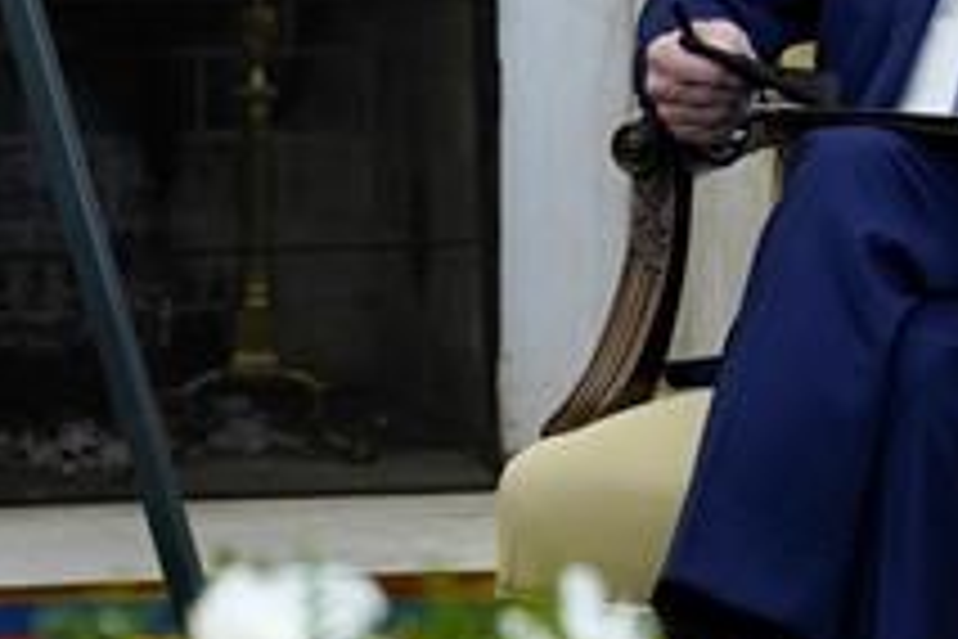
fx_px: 4470
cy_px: -119
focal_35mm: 168
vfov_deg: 8.1
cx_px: 517
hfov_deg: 12.2
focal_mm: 55
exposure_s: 1/400
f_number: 3.5
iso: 2000
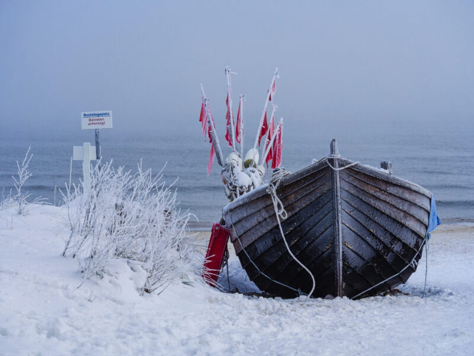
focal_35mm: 136
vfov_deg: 10.9
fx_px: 1862
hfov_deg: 14.5
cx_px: 237
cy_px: 178
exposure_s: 1/250
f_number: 5.6
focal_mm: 68
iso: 200
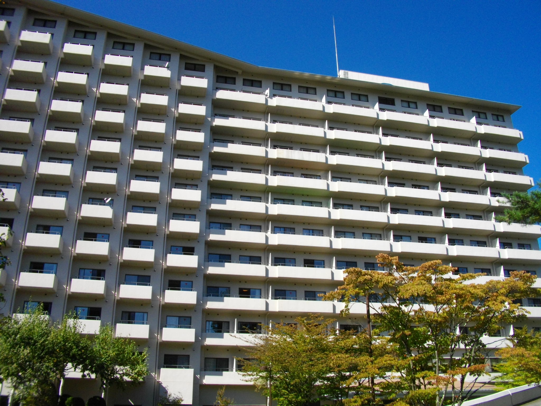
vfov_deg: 44.2
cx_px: 270
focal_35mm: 32
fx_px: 500
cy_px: 203
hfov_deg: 56.8
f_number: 5.5
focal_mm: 5.7
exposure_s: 1/400
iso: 100
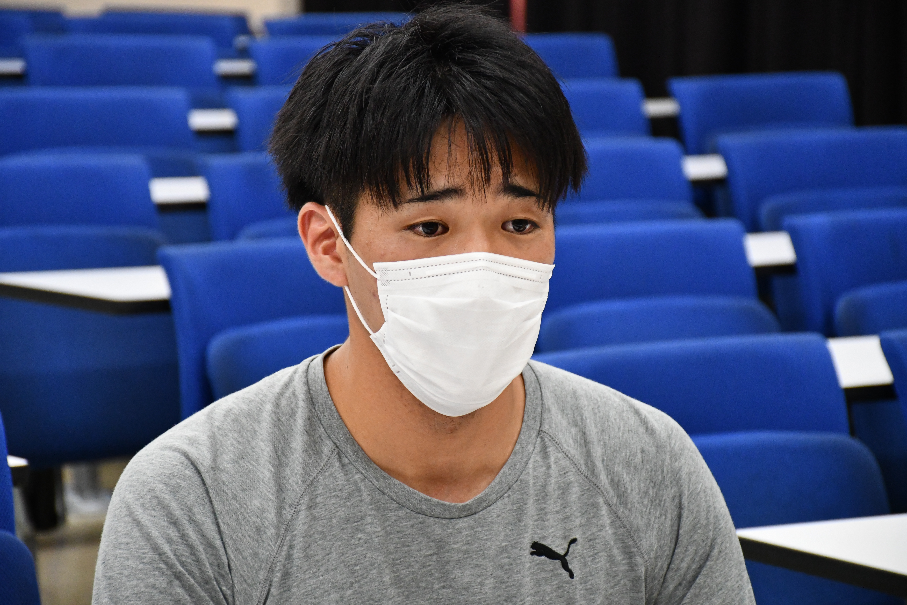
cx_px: 454
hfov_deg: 15.2
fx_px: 3401
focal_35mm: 135
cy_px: 302
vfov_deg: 10.2
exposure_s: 1/200
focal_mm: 90
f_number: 5.3
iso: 3200
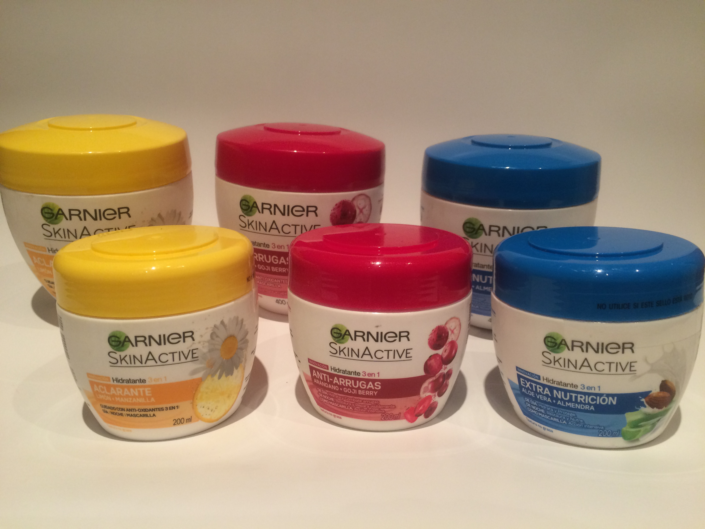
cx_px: 352
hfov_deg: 61.7
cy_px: 264
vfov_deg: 48.2
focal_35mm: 29
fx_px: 591
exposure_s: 1/30
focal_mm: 4.15
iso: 125
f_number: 2.2
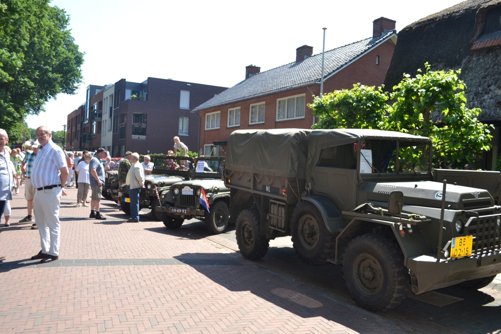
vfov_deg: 43.6
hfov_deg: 61.9
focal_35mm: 30
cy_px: 167
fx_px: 418
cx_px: 250
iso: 100
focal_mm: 20
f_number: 5.6
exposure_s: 1/200
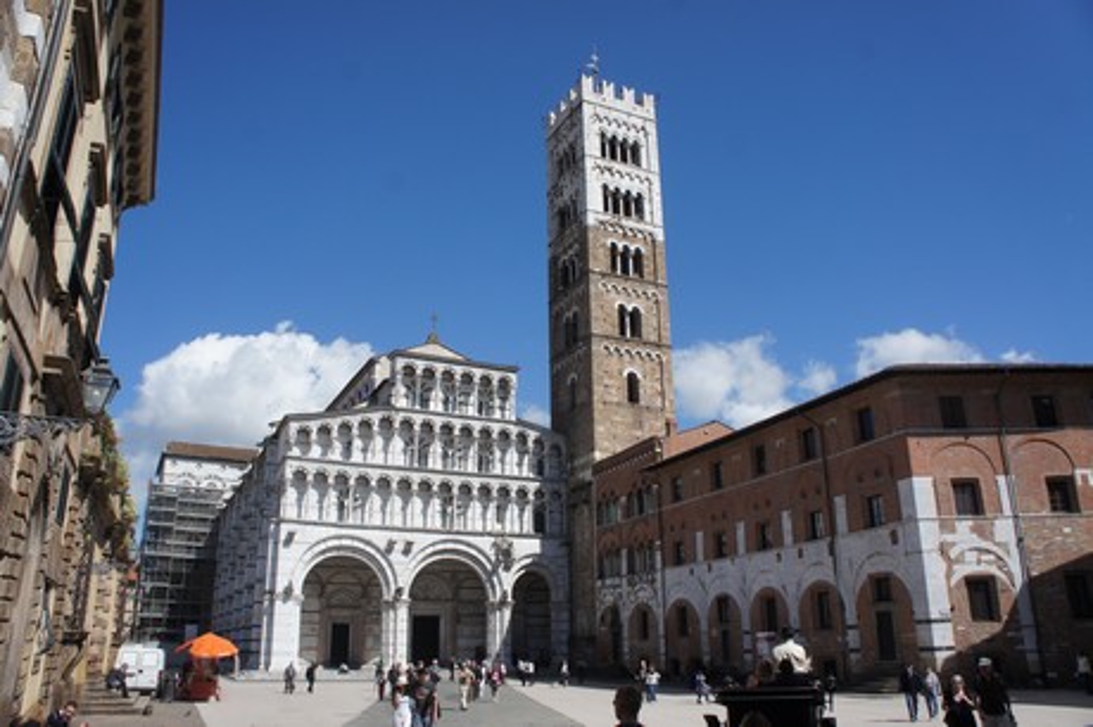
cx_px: 546
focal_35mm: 27
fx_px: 819
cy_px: 364
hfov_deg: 67.4
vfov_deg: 47.9
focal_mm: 18
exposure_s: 1/640
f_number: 7.1
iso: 200
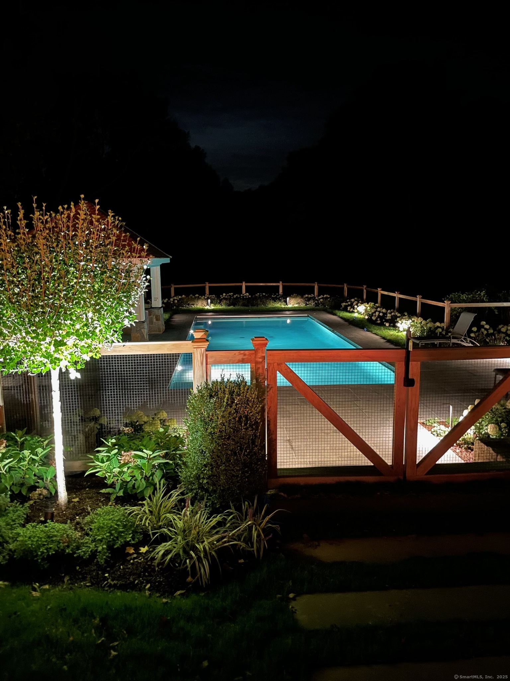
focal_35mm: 26
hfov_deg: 53.1
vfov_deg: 67.3
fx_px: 511
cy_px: 340
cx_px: 255
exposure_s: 1/4
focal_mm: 4.2
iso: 500
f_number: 1.6
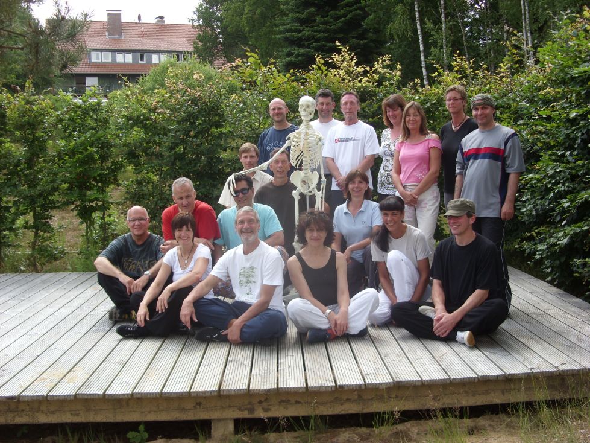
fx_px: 648
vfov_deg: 37.7
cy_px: 222
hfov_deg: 49.0
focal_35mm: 38
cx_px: 295
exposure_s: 1/309
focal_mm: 6.3
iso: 50
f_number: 2.8
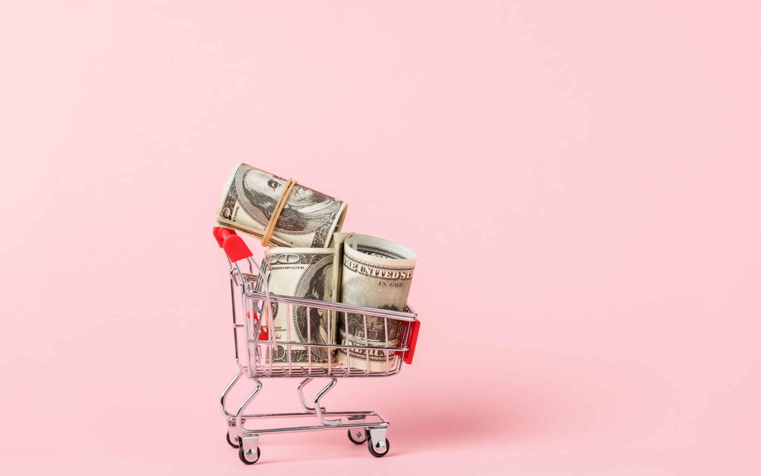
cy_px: 233
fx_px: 4521
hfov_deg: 9.6
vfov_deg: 6.0
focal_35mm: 218
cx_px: 376
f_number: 5.6
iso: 100
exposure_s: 1/200
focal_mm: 200
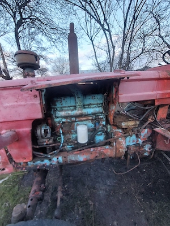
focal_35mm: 13
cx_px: 85
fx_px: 85
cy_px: 113
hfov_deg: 89.9
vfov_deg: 106.2
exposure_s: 1/50
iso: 64
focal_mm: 1.74
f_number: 2.2
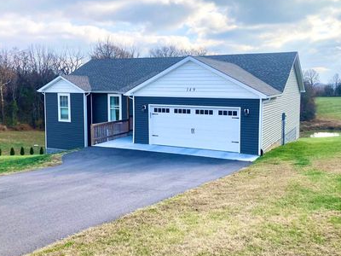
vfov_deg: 40.7
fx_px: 345
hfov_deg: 52.6
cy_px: 120
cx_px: 179
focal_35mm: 35
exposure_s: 1/1412
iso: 20
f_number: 1.8
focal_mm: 3.99
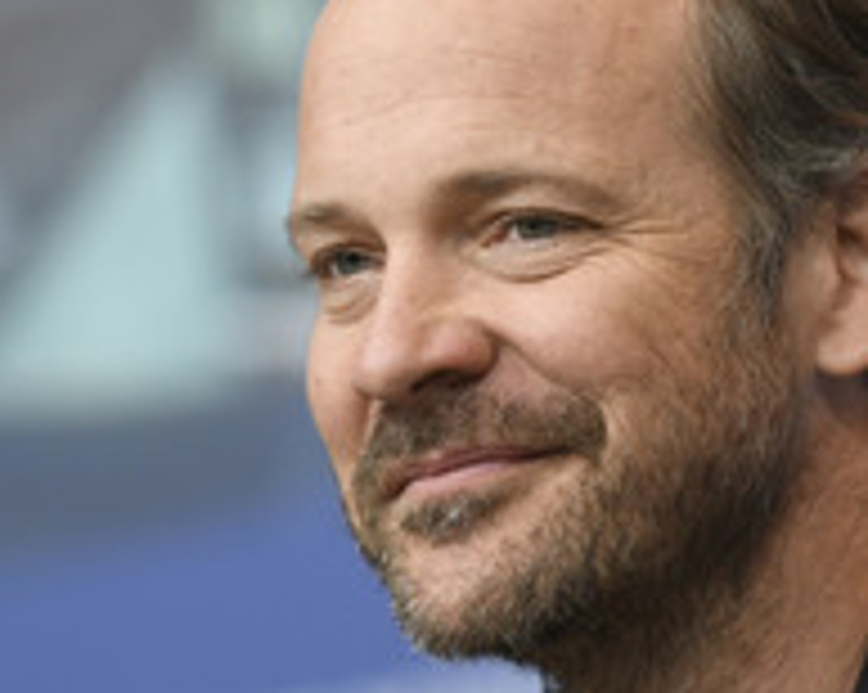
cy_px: 374
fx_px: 9572
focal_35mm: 373
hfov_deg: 5.2
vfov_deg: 4.1
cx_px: 142
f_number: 3.2
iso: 1250
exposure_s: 1/320
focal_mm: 170
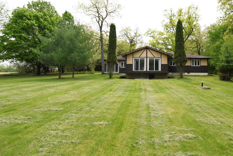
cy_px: 62
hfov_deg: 81.2
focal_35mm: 20
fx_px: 129
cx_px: 155
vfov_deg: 61.4
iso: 400
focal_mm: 10
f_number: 4.5
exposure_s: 1/640
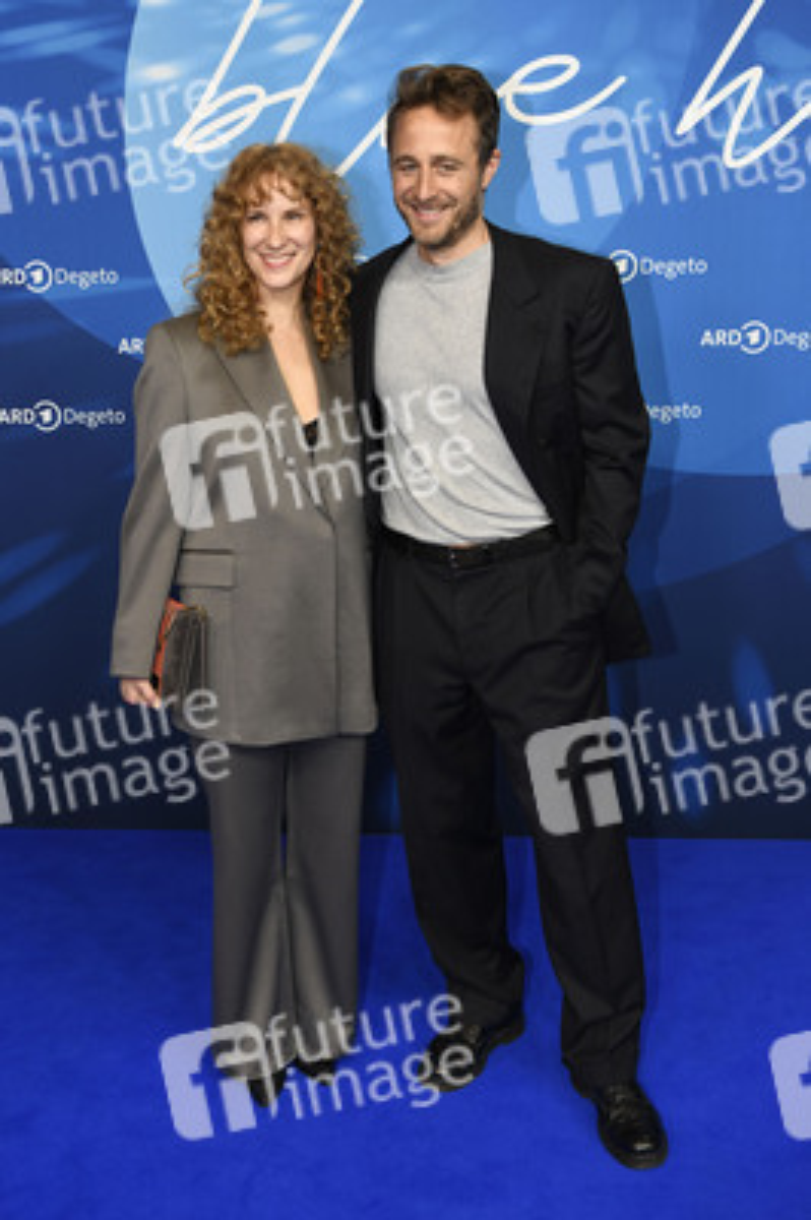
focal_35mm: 34
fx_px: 1151
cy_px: 610
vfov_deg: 55.8
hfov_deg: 38.8
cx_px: 406
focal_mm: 34
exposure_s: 1/320
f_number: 4
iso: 800
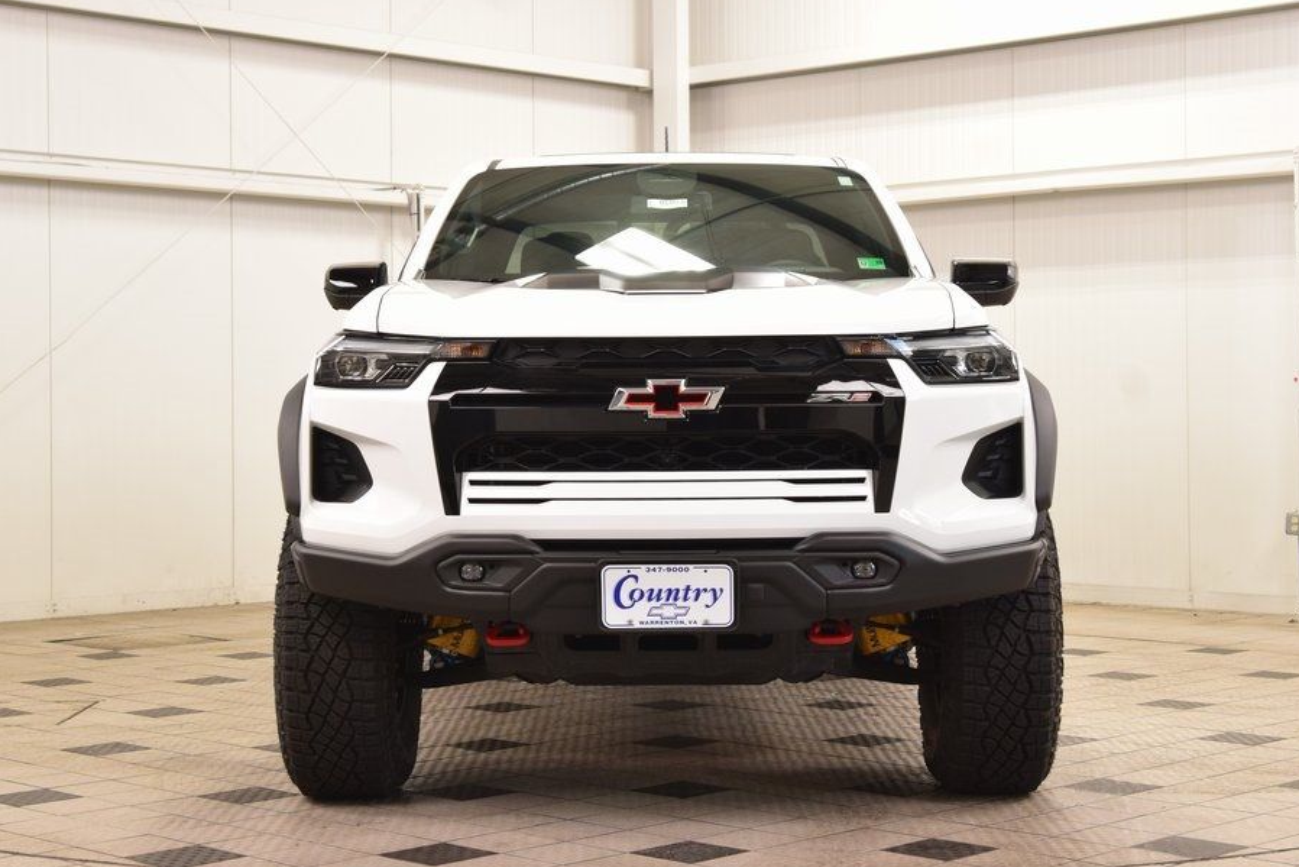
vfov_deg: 20.9
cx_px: 668
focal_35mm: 65
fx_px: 2346
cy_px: 434
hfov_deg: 31.0
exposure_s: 1/30
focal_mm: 38
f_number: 7.1
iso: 1000
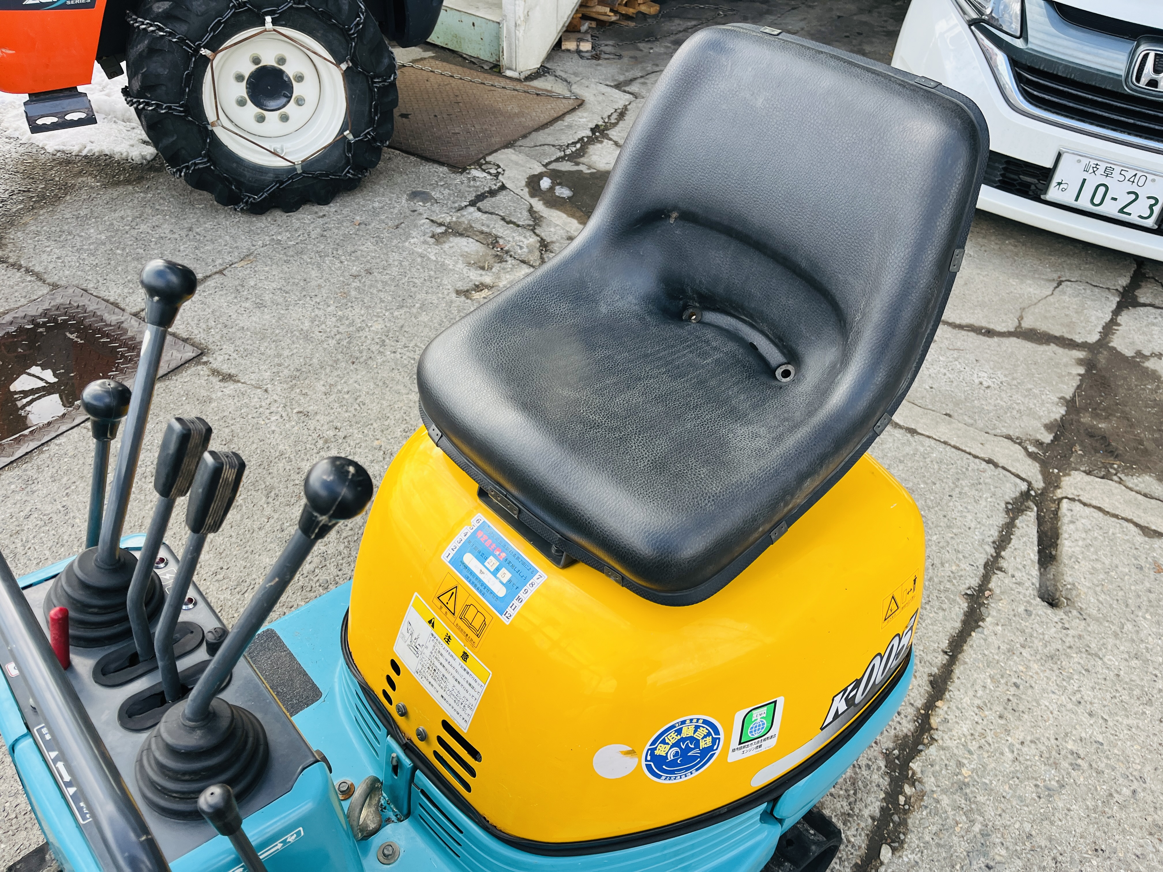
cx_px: 582
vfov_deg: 53.1
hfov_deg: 67.3
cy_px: 436
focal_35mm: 26
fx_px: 874
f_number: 1.6
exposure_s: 1/381
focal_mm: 5.1
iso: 50
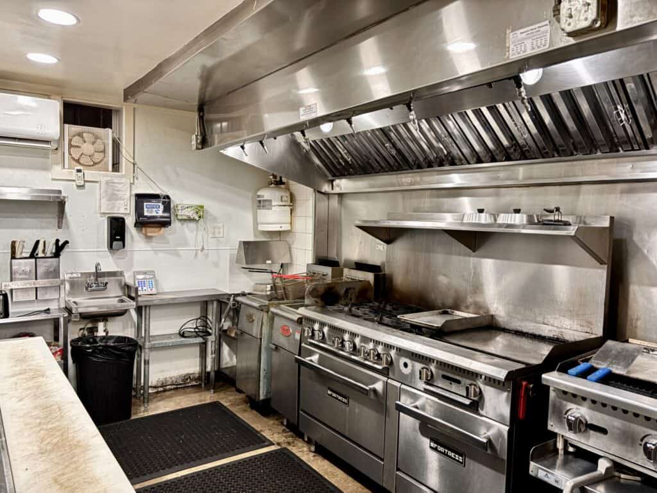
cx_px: 328
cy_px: 246
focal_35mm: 26
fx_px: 493
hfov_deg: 67.3
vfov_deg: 53.1
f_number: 1.6
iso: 200
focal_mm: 5.96
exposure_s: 1/60
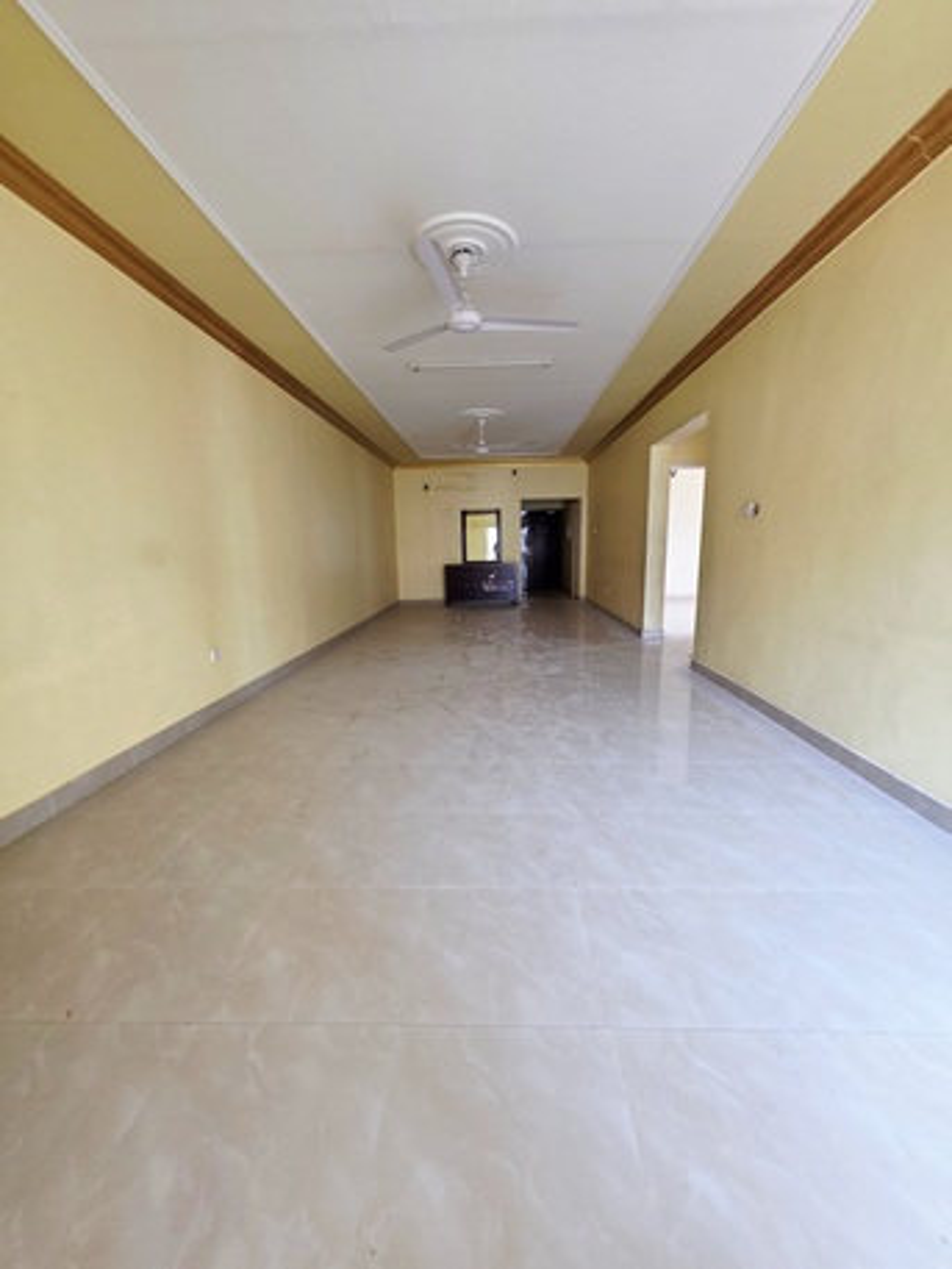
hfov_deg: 89.9
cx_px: 476
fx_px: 476
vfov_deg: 106.2
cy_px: 634
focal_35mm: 13
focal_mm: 2.2
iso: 100
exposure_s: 1/101
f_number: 1.9
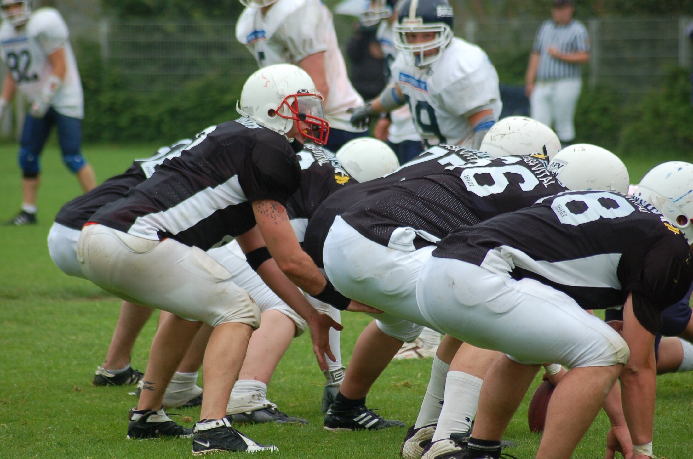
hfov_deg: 7.1
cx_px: 346
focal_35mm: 292
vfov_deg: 4.7
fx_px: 5620
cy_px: 230
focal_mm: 195
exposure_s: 1/800
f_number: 5
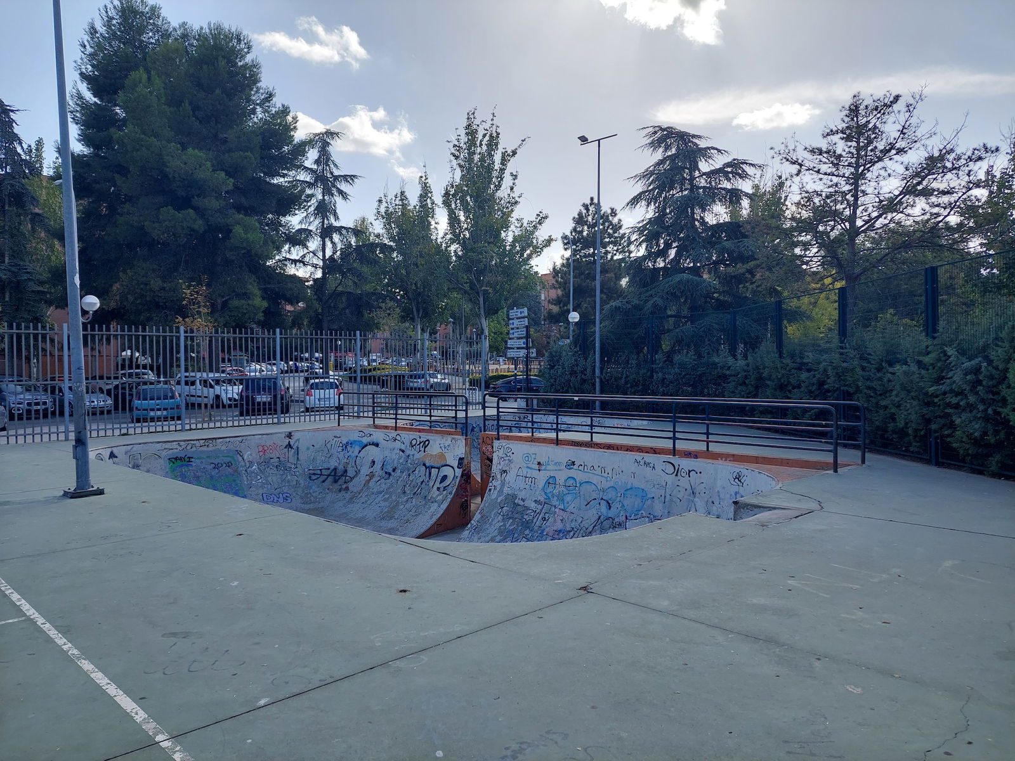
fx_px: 733
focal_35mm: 25
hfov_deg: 69.4
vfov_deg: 54.9
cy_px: 380
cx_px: 508
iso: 40
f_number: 1.8
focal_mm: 5.23
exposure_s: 1/1010
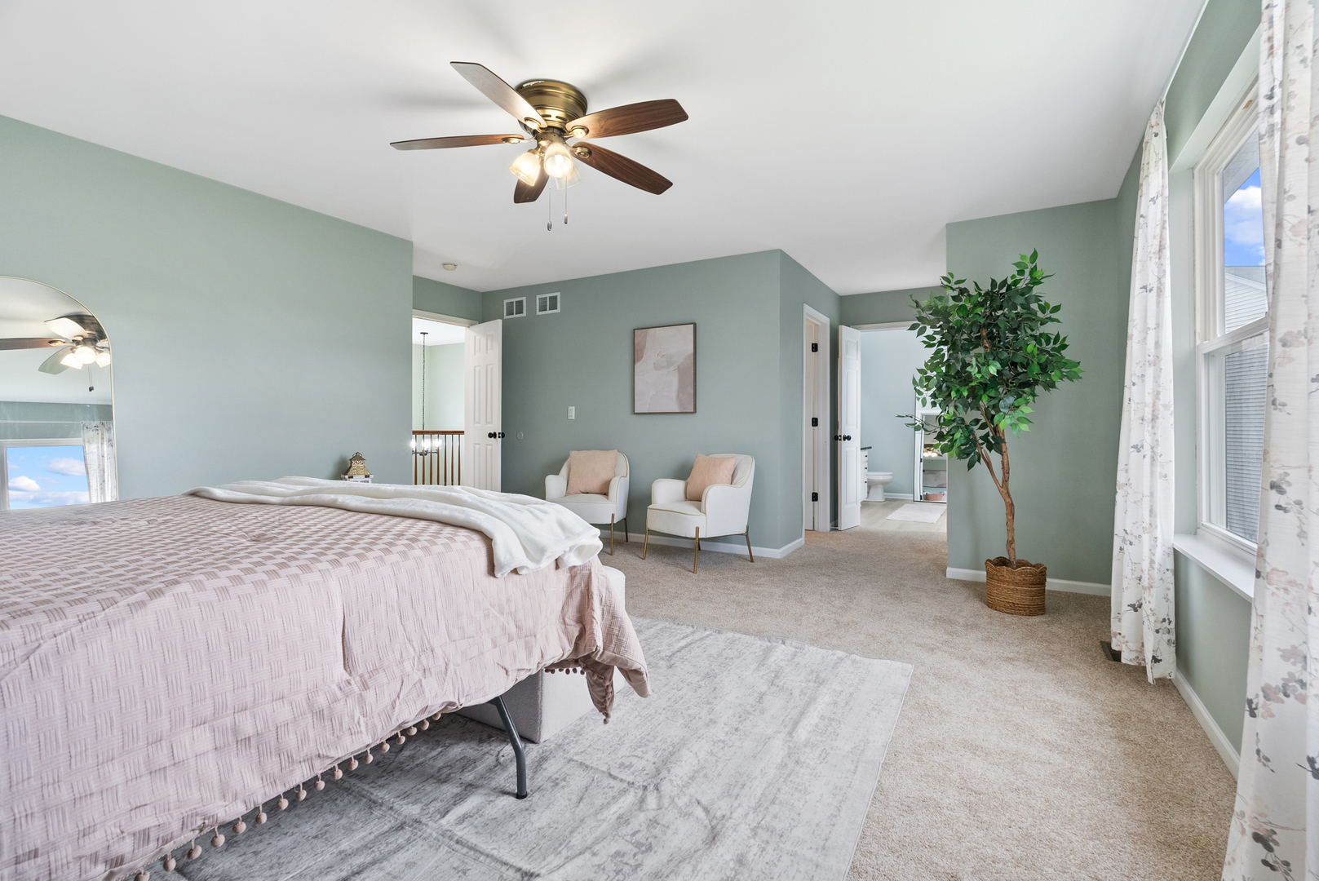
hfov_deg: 96.7
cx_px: 660
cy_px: 440
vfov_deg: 73.8
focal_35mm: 16
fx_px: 587
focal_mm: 16
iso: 640
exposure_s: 1.3
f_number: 8
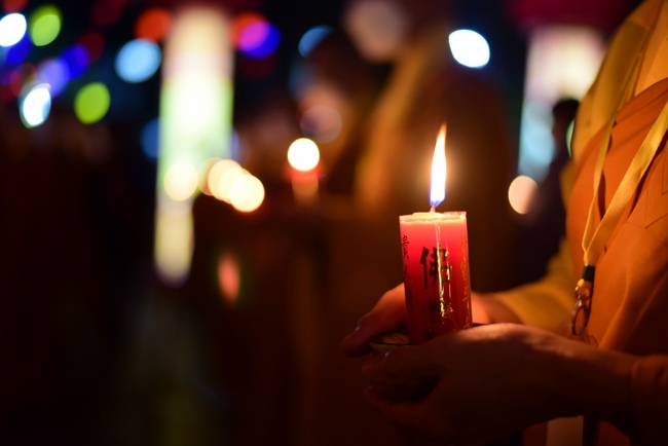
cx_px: 334
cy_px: 223
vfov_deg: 27.0
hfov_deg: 39.6
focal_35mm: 50
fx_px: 928
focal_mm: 50
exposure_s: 1/50
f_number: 1.8
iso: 1000
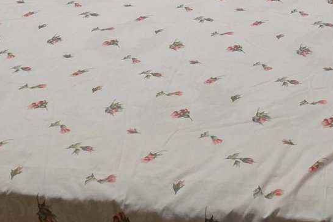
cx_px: 323
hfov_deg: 21.0
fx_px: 869
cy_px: -173
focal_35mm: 94
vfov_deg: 13.2
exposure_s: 1/120
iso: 500
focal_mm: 6.3
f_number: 1.7
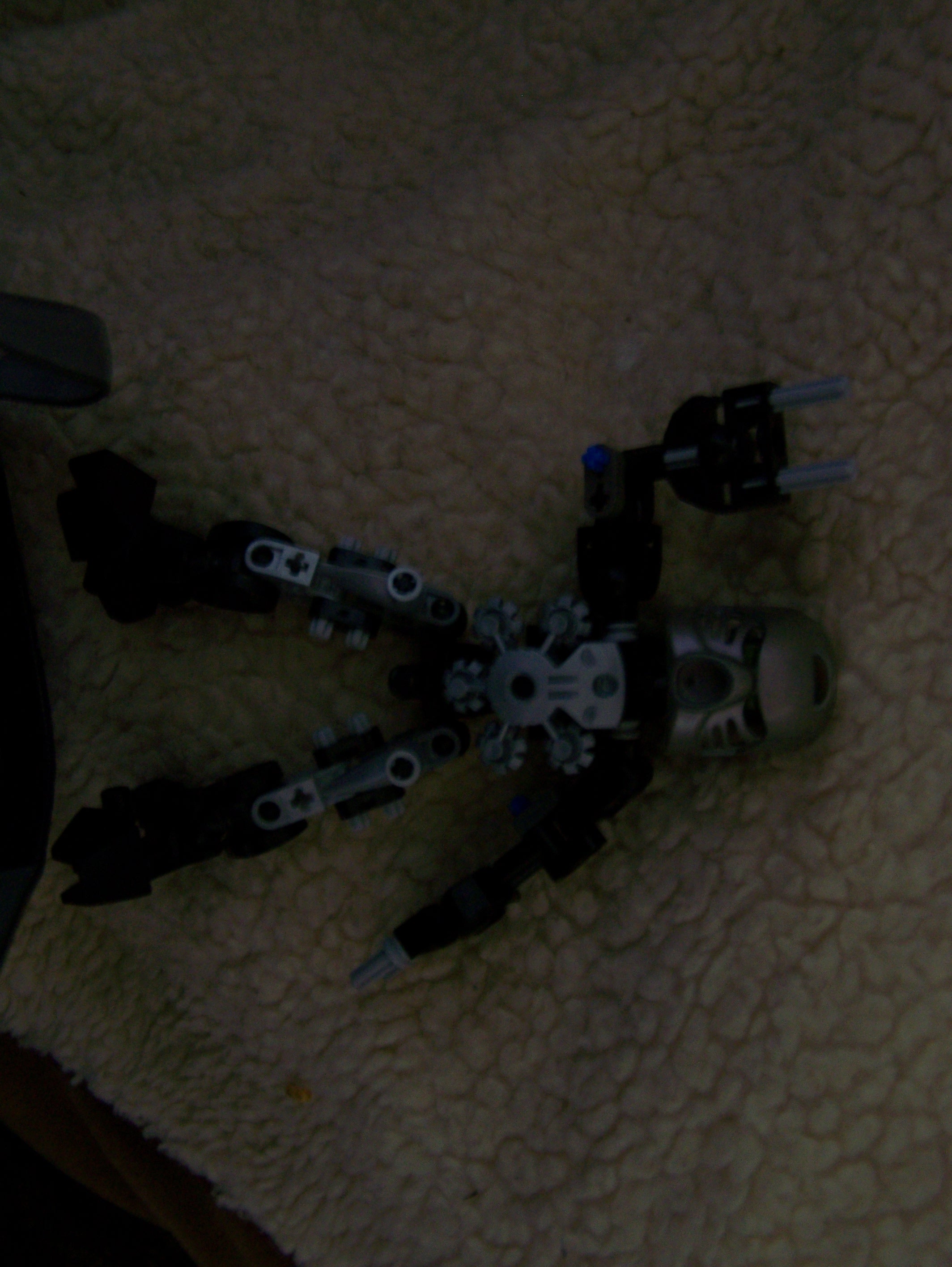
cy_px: 634
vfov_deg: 48.9
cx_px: 476
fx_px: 1392
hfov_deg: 37.8
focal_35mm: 38
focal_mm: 6.3
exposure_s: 1/8
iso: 160
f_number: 2.8
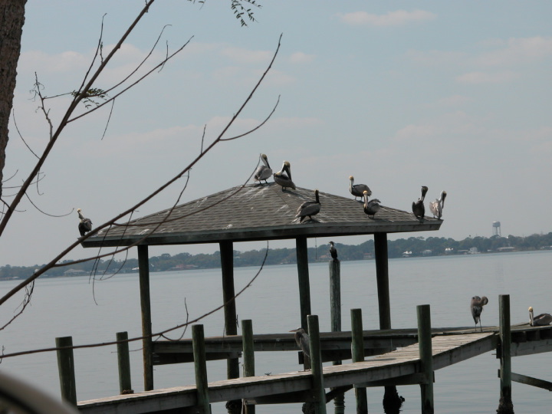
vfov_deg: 10.0
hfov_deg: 13.3
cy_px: 207
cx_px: 276
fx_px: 2360
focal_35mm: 148
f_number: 7.8
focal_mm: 37.7
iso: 100
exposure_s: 1/565
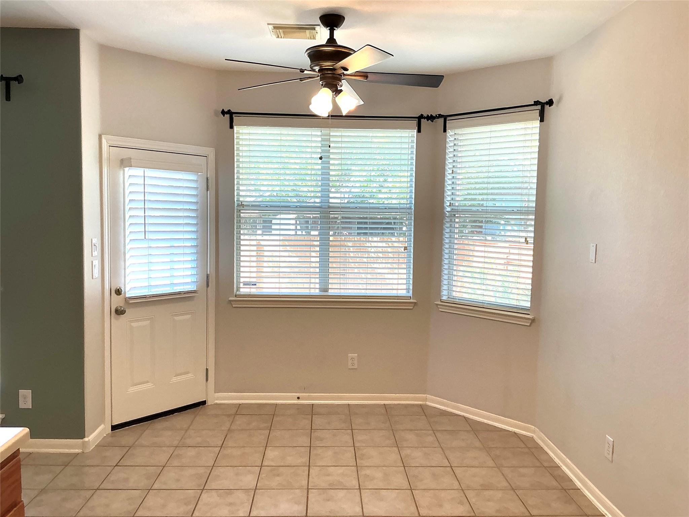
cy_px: 258
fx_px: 577
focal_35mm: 29
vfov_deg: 48.2
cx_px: 344
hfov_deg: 61.7
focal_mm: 3
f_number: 1.8
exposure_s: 1/120
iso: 50
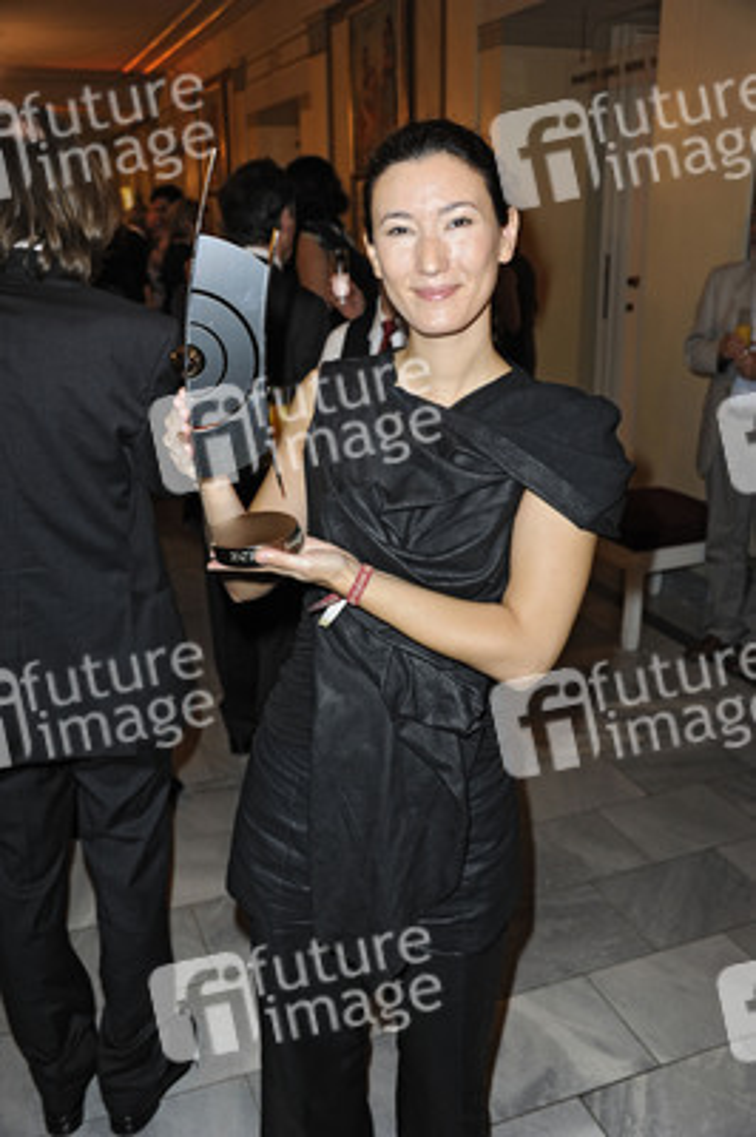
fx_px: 1073
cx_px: 378
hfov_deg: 38.8
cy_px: 568
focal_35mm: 34
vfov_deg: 55.8
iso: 1250
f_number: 5.6
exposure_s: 1/30
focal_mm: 34
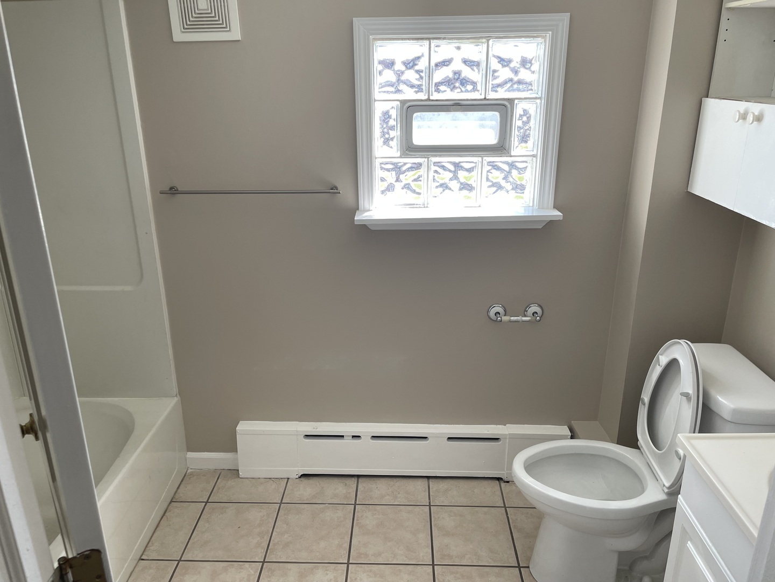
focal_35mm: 26
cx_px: 388
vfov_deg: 53.1
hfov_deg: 67.3
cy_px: 291
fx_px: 582
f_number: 1.6
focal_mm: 4.2
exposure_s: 1/121
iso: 50
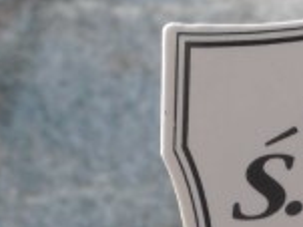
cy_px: 384
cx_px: 560
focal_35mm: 703
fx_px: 6149
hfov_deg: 2.8
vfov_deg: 2.1
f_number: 5.9
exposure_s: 1/250
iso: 80
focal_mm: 29.44
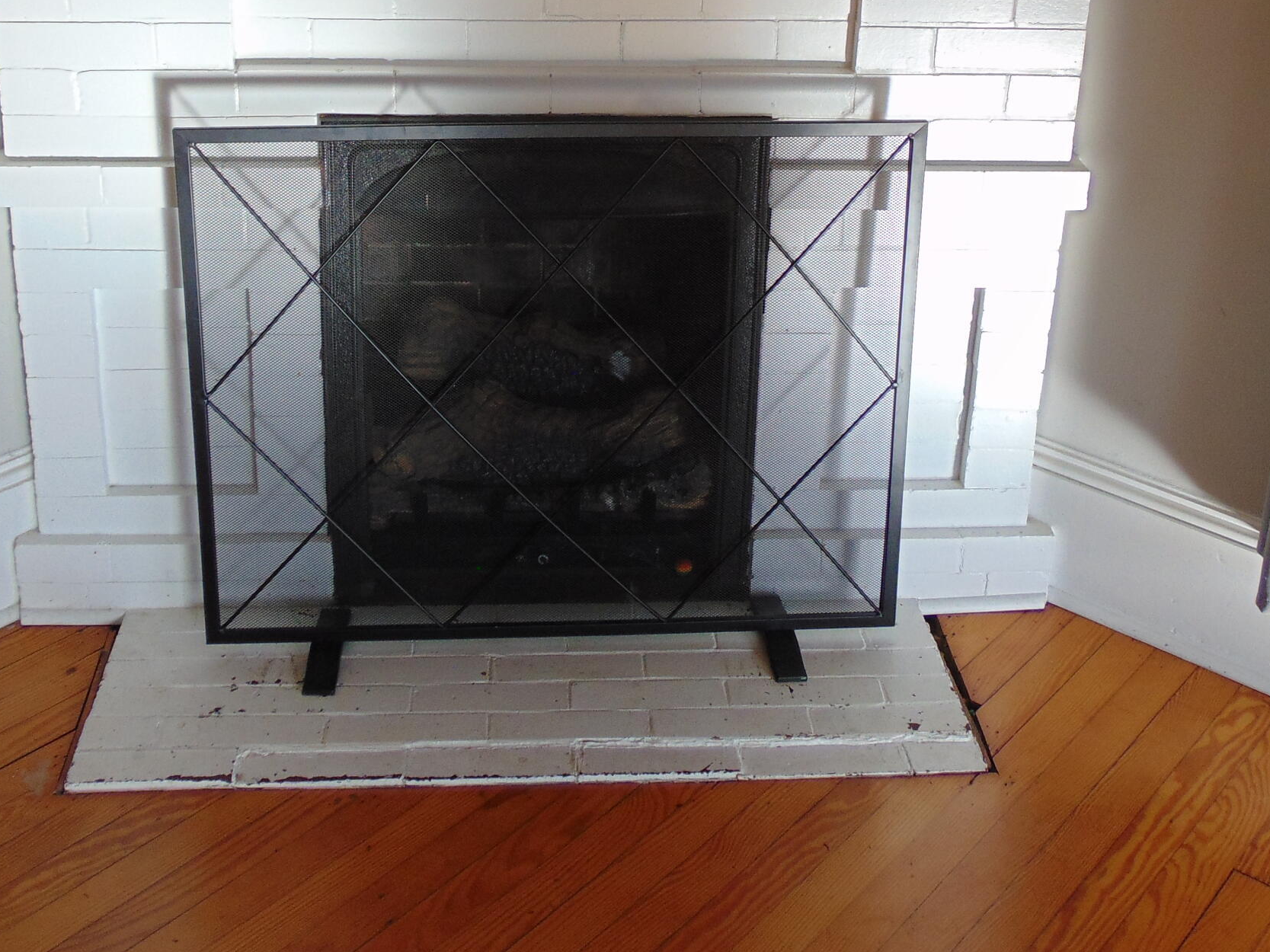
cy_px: 159
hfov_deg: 42.1
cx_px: 596
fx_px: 1651
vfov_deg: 31.2
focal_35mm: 45
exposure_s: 1/100
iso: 80
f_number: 3
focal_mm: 4.5
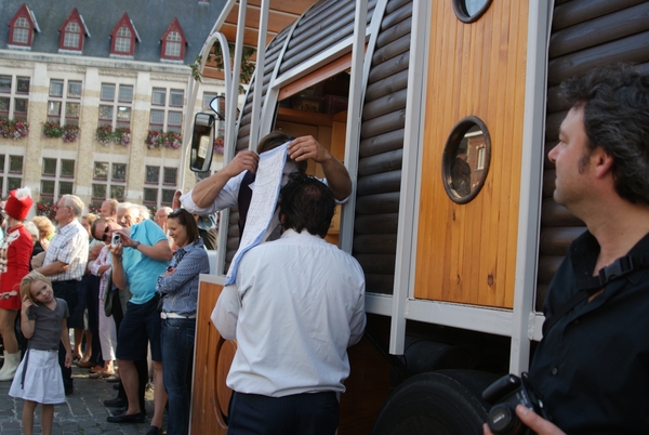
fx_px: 758
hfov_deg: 46.3
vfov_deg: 32.0
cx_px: 324
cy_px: 218
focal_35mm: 42
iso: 100
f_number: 4
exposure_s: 1/160
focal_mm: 28
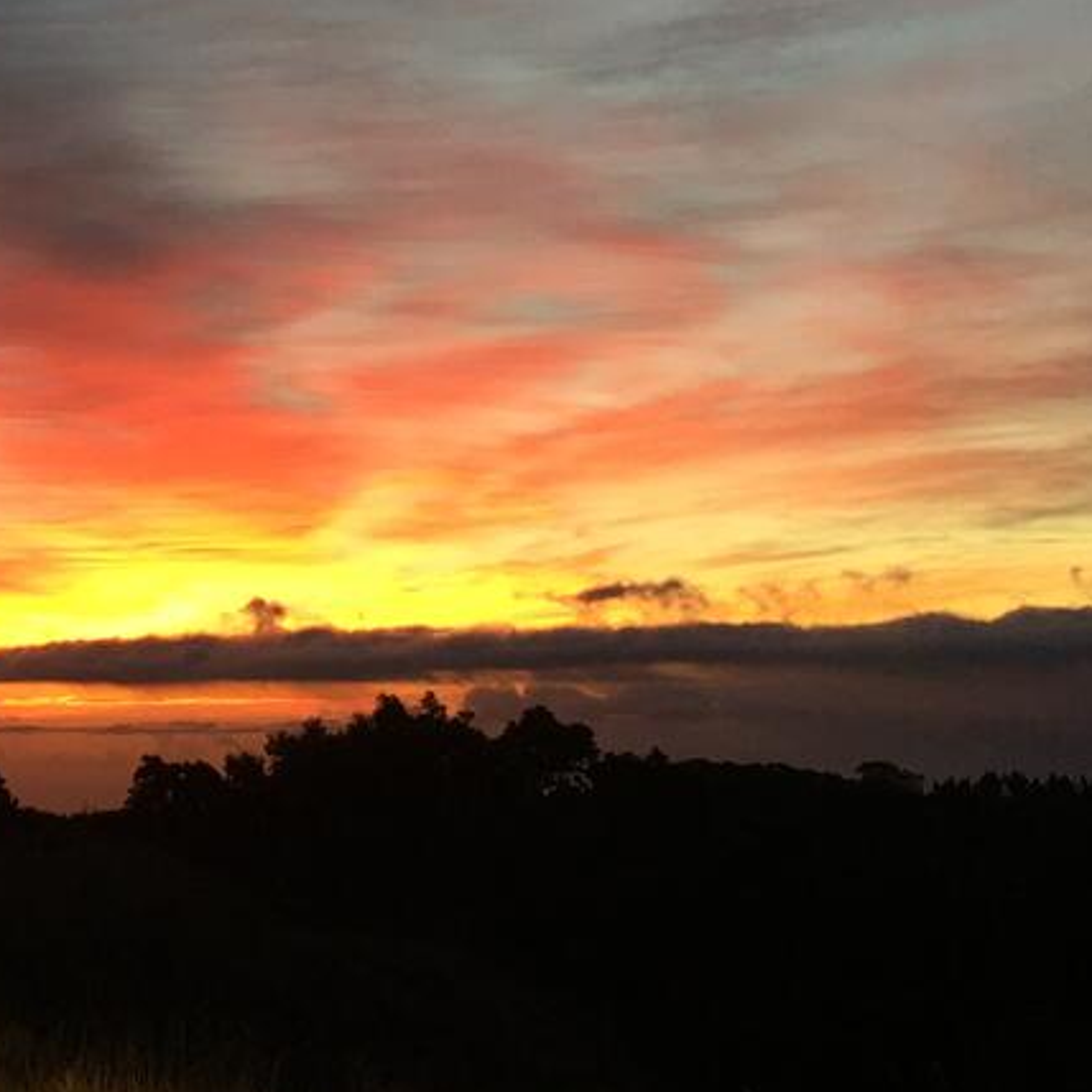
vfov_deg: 21.4
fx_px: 2855
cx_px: -5
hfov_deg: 20.9
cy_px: 196
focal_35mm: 80
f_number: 2.2
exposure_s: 1/120
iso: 50
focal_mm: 4.15
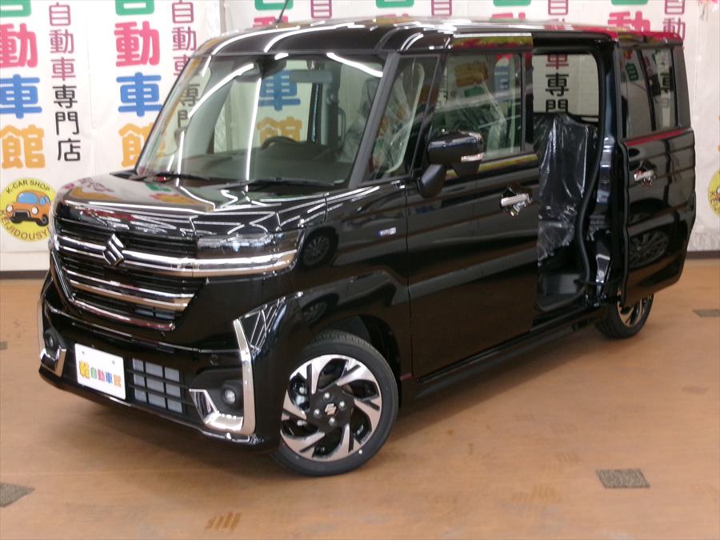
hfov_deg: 36.2
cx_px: 360
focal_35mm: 53
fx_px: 1102
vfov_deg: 27.5
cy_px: 270
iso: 400
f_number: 4.9
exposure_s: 1/34
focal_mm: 9.5
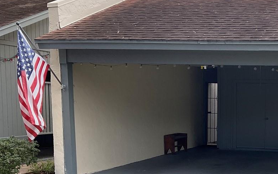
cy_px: 160
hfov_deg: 30.3
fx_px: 477
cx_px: 276
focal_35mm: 63
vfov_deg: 20.2
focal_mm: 3
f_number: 1.8
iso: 16
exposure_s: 1/281
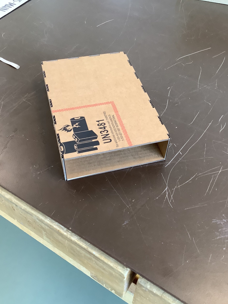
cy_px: 146
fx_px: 299
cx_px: 122
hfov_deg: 41.8
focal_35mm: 34
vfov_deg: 53.9
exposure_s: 1/50
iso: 160
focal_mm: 3.3
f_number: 2.4
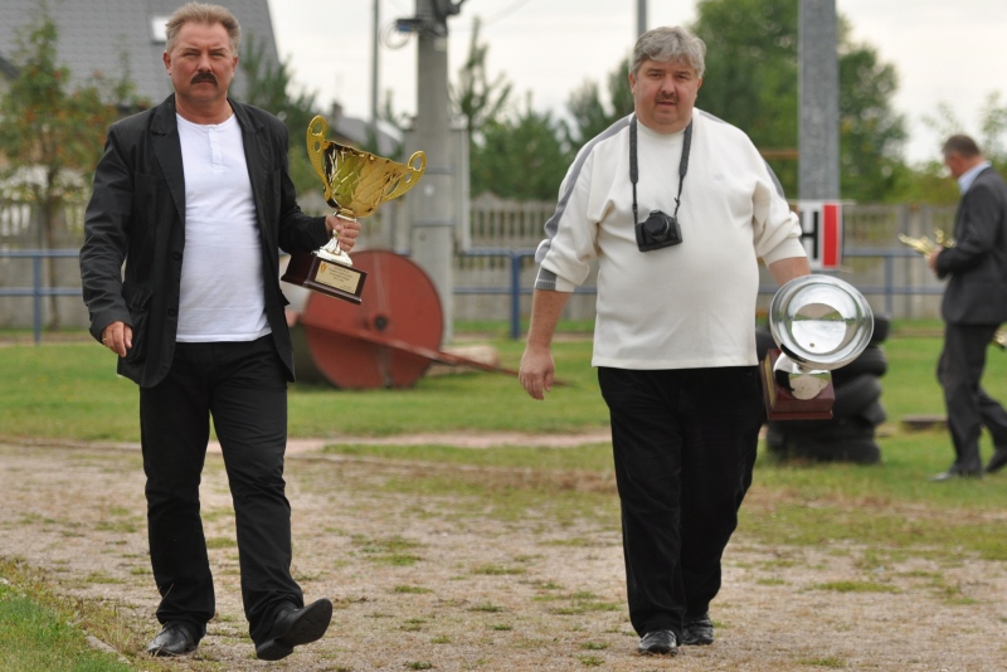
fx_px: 3777
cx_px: 504
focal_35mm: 135
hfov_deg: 15.2
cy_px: 336
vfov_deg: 10.2
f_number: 3.5
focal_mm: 90
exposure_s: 1/640
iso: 200
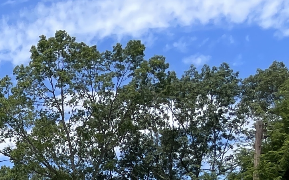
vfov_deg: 10.0
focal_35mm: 117
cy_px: 412
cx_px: -264
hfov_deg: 15.0
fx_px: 921
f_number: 1.6
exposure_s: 1/2618
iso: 32
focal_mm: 4.2
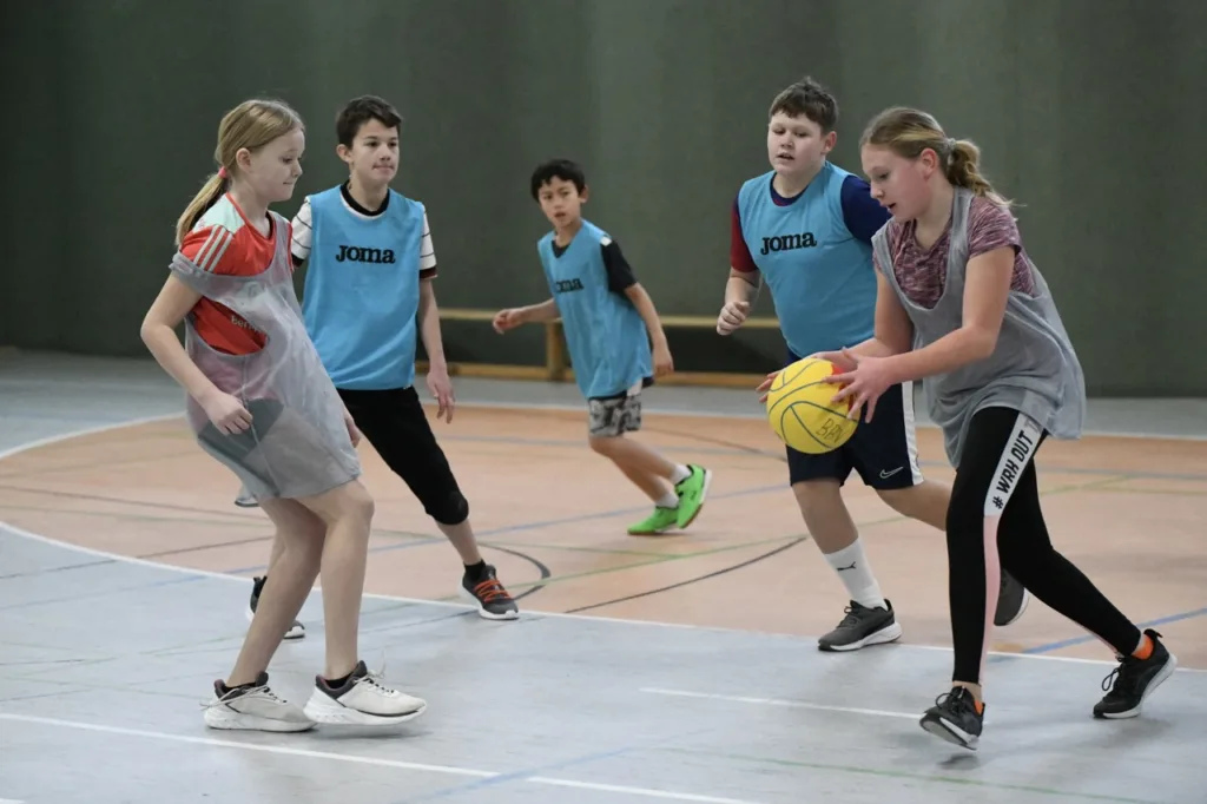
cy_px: 402
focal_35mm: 92
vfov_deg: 14.9
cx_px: 604
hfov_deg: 22.1
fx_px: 3083
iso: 16000
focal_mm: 92
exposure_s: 1/1600
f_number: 2.8
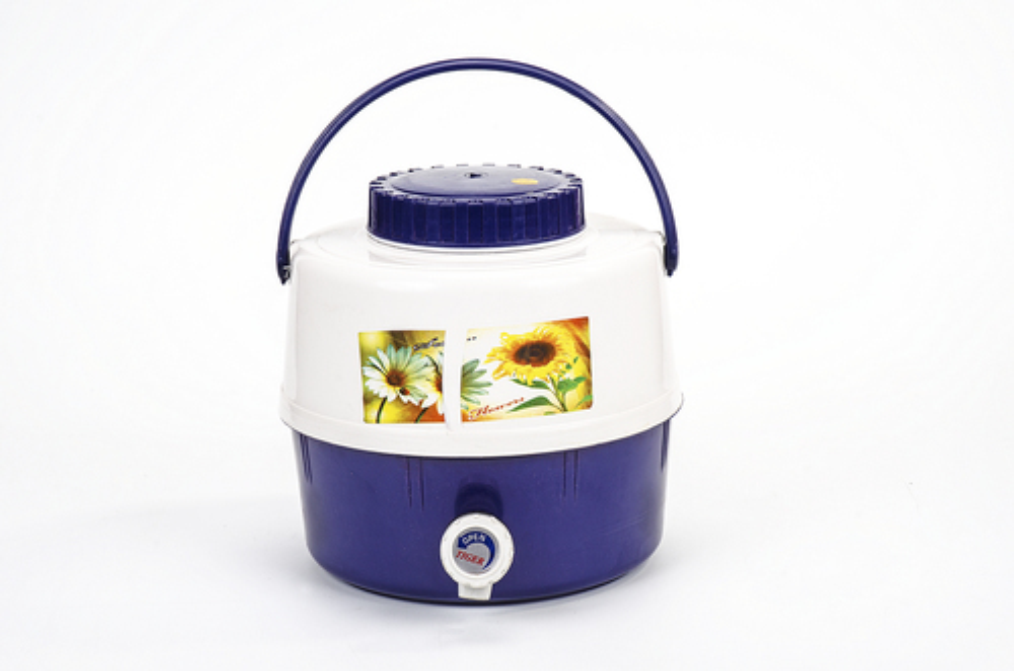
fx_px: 2319
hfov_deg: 24.7
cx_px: 507
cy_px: 336
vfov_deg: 16.5
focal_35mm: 82
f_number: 16
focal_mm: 55
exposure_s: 1/125
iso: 100
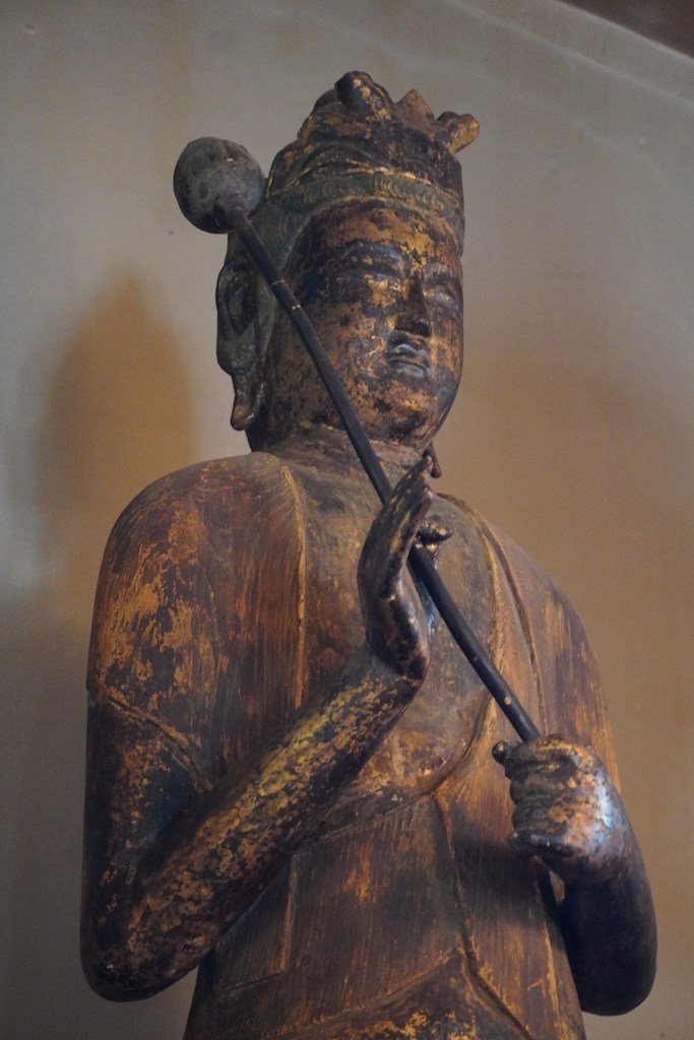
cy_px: 520
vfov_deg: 31.9
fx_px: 1821
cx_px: 347
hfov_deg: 21.6
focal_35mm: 63
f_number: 5.6
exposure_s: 1/13
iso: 6400
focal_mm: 42
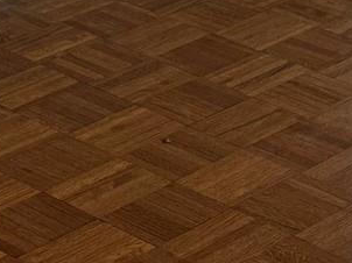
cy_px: -575
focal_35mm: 163
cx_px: 728
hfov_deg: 10.9
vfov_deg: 7.7
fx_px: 1656
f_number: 1.78
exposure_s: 1/173
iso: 125
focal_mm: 6.76
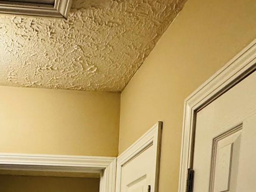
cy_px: 302
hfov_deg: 36.2
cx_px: 33
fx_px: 370
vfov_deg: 22.7
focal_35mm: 50
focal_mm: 2.22
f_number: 2.2
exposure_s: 1/60
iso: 320
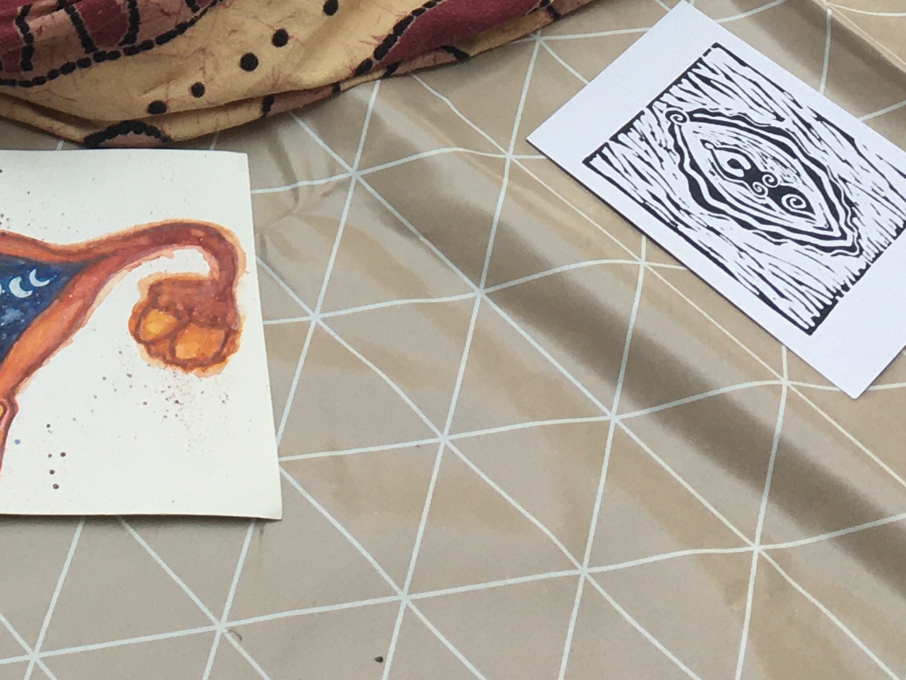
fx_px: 2670
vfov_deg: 13.6
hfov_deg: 18.7
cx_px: -3
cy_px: -352
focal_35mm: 102
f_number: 2.2
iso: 32
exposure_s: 1/100
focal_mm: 4.15
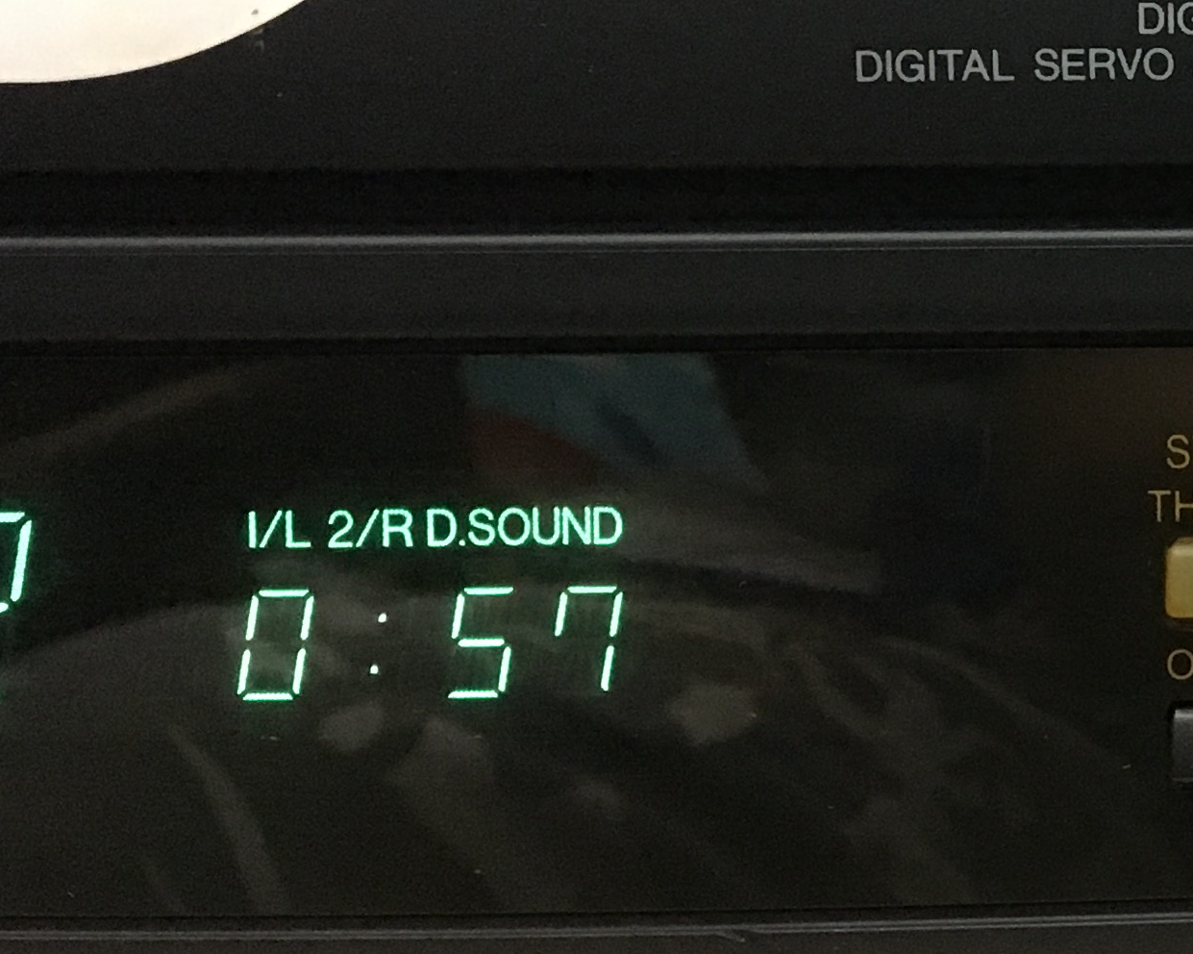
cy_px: 51
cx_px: 1904
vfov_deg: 16.4
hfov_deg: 18.0
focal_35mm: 92
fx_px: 3247
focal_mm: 4.15
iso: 200
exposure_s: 1/25
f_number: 2.2
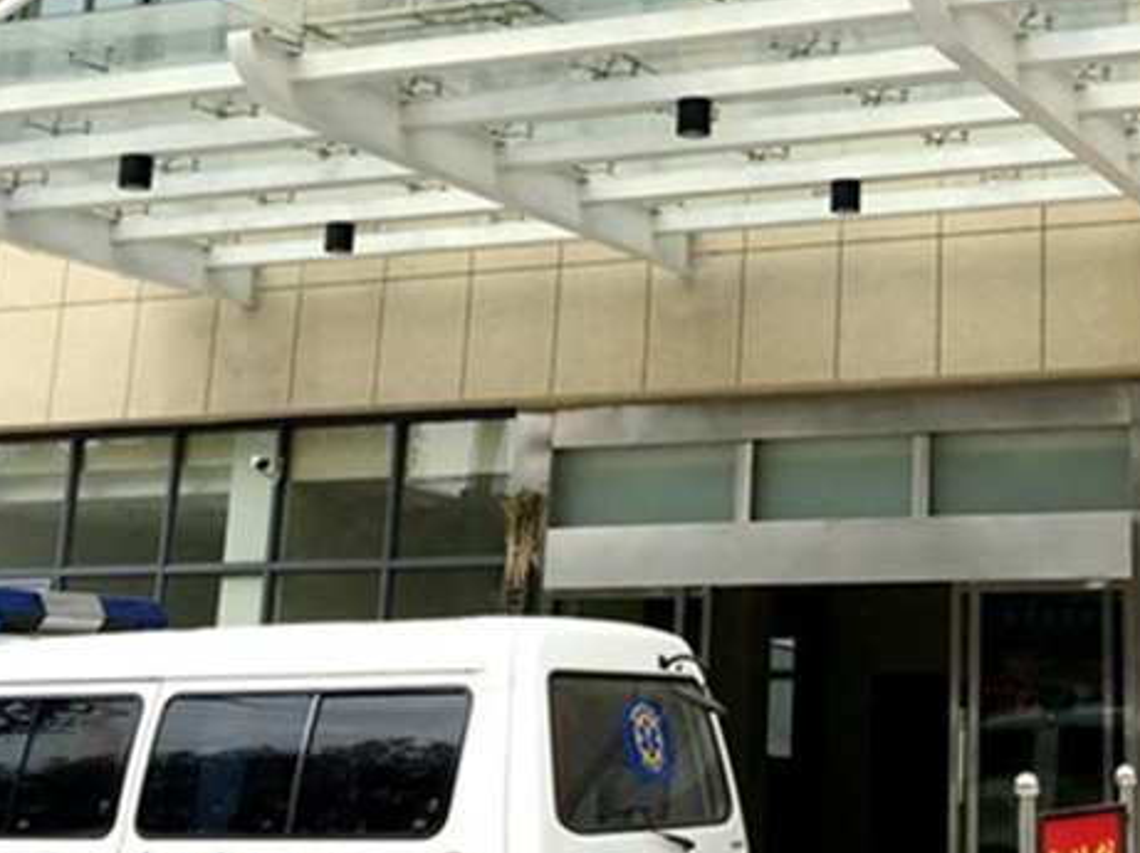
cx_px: 969
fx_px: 2238
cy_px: 153
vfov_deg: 21.3
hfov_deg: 27.8
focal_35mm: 68
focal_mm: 4.15
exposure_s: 1/810
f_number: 2.2
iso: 25
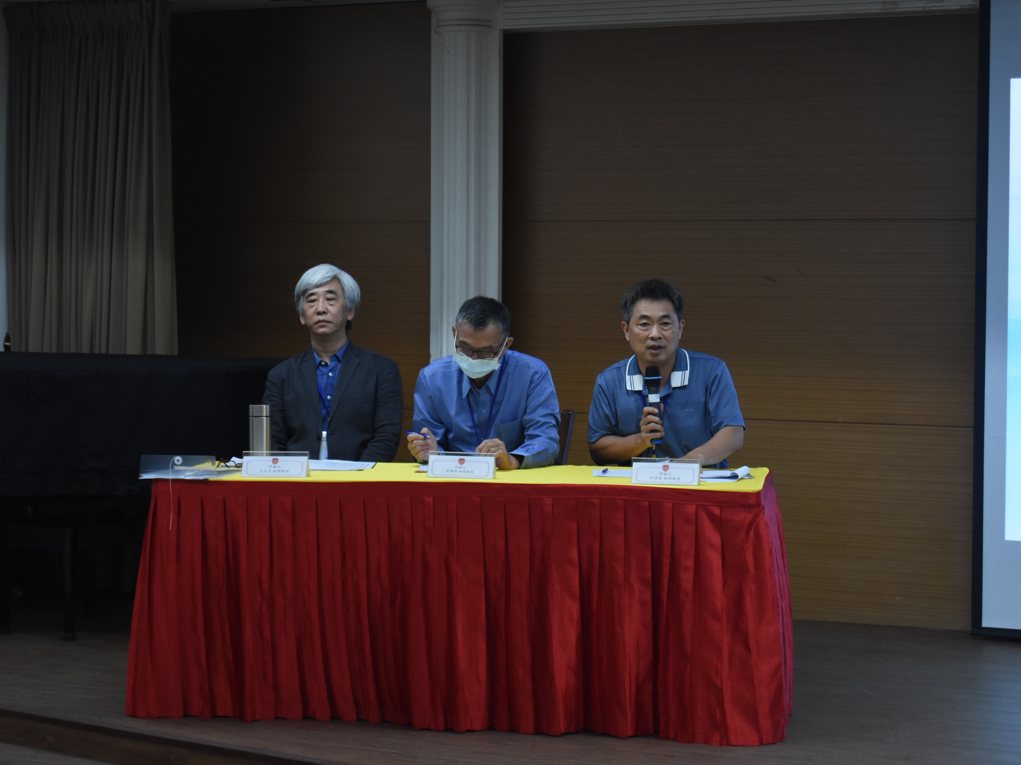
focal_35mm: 90
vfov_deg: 16.5
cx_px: 484
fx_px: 2641
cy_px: 382
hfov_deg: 21.9
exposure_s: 1/40
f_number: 5.6
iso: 1600
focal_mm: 55
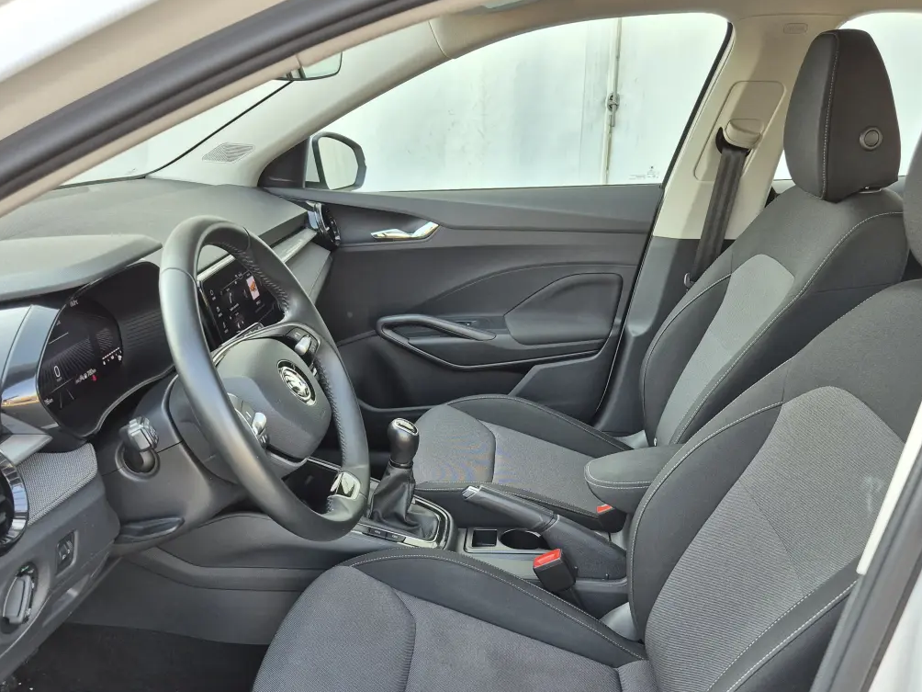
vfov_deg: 42.3
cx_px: 477
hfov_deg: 55.3
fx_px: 879
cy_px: 466
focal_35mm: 33
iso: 100
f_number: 1.8
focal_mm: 5.4
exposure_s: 1/180
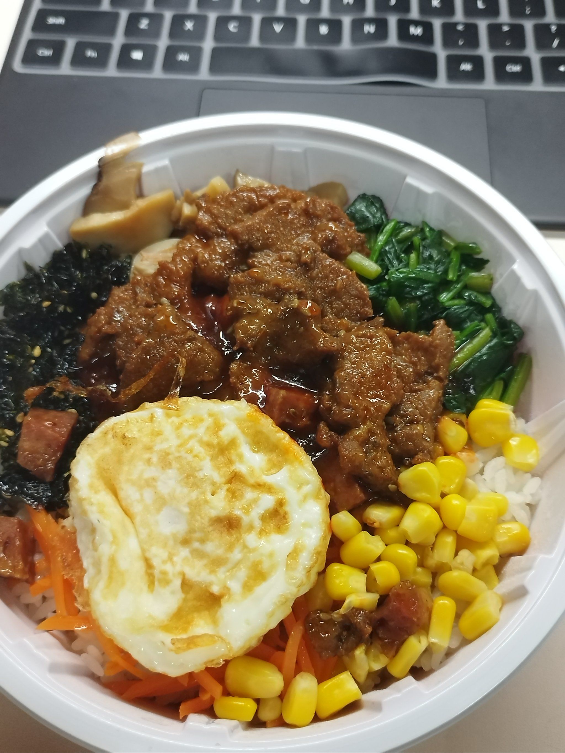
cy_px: 376
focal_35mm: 33
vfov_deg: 55.4
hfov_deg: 42.9
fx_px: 718
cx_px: 282
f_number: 1.8
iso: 1290
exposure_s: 1/33.3
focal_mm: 6.24
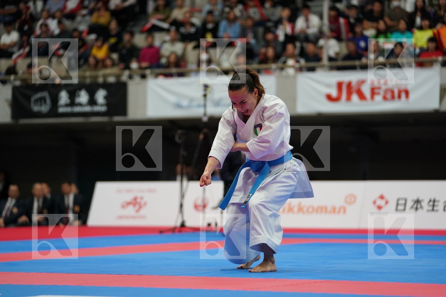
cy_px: 148
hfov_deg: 16.3
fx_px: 1561
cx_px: 223
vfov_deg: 10.9
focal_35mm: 126
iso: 1600
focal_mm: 126
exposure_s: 1/500
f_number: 2.8
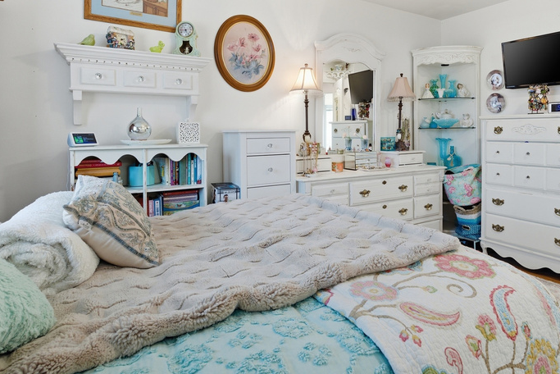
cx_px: 323
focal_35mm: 24
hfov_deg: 73.3
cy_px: 136
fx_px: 373
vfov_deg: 52.5
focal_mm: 16
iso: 250
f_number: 9
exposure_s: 1/80
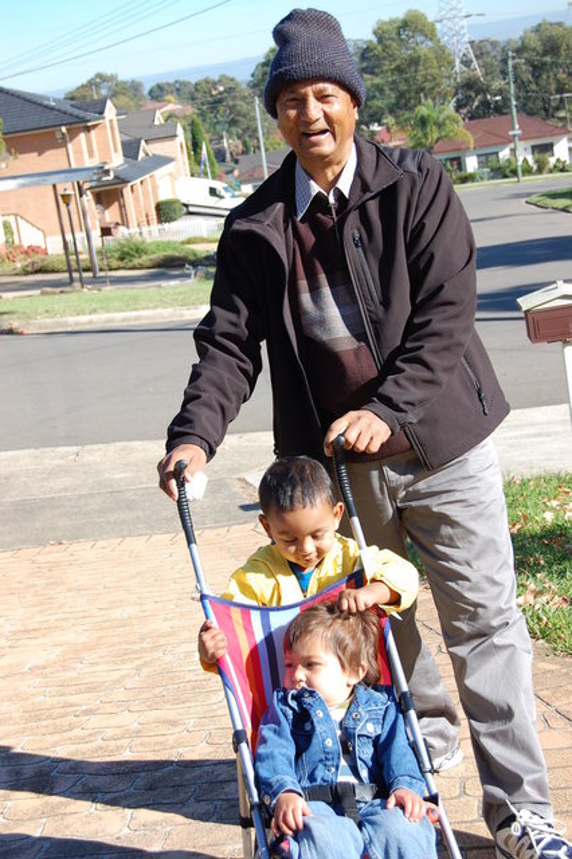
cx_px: 286
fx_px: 1503
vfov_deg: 31.9
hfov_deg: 21.5
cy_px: 430
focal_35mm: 63
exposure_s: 1/250
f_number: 8
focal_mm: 42
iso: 200
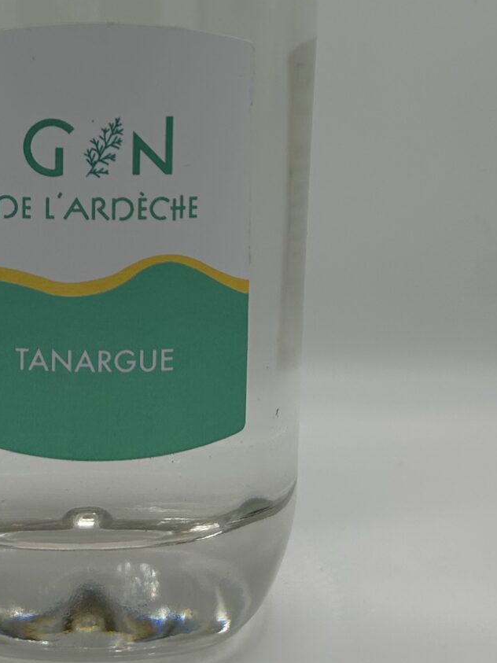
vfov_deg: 24.2
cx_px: 93
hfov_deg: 18.5
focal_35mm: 79
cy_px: 92
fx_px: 1513
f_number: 1.5
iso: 50
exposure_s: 1/1266
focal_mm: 5.7
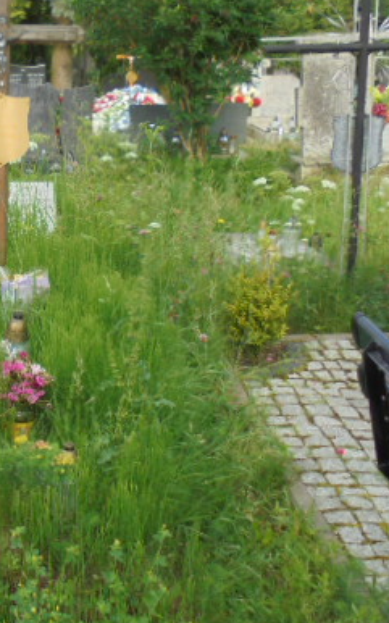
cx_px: -44
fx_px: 866
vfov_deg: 39.4
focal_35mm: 51
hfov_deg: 23.7
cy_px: 239
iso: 100
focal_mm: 5.3
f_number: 3.7
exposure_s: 1/200
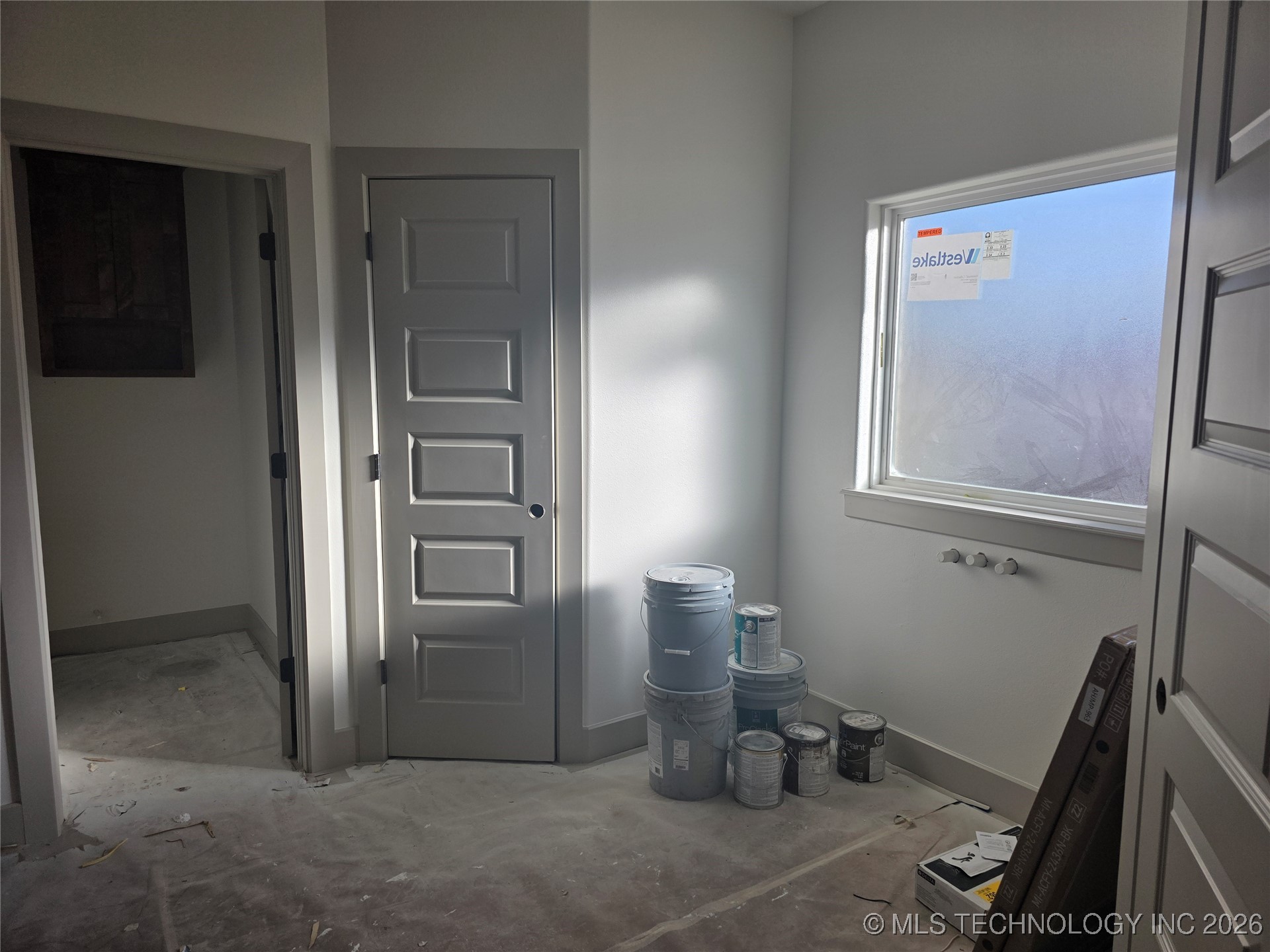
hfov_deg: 73.9
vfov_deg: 58.9
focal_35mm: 23
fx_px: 844
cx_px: 635
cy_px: 476
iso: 80
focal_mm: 6.3
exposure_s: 1/1663
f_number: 1.7
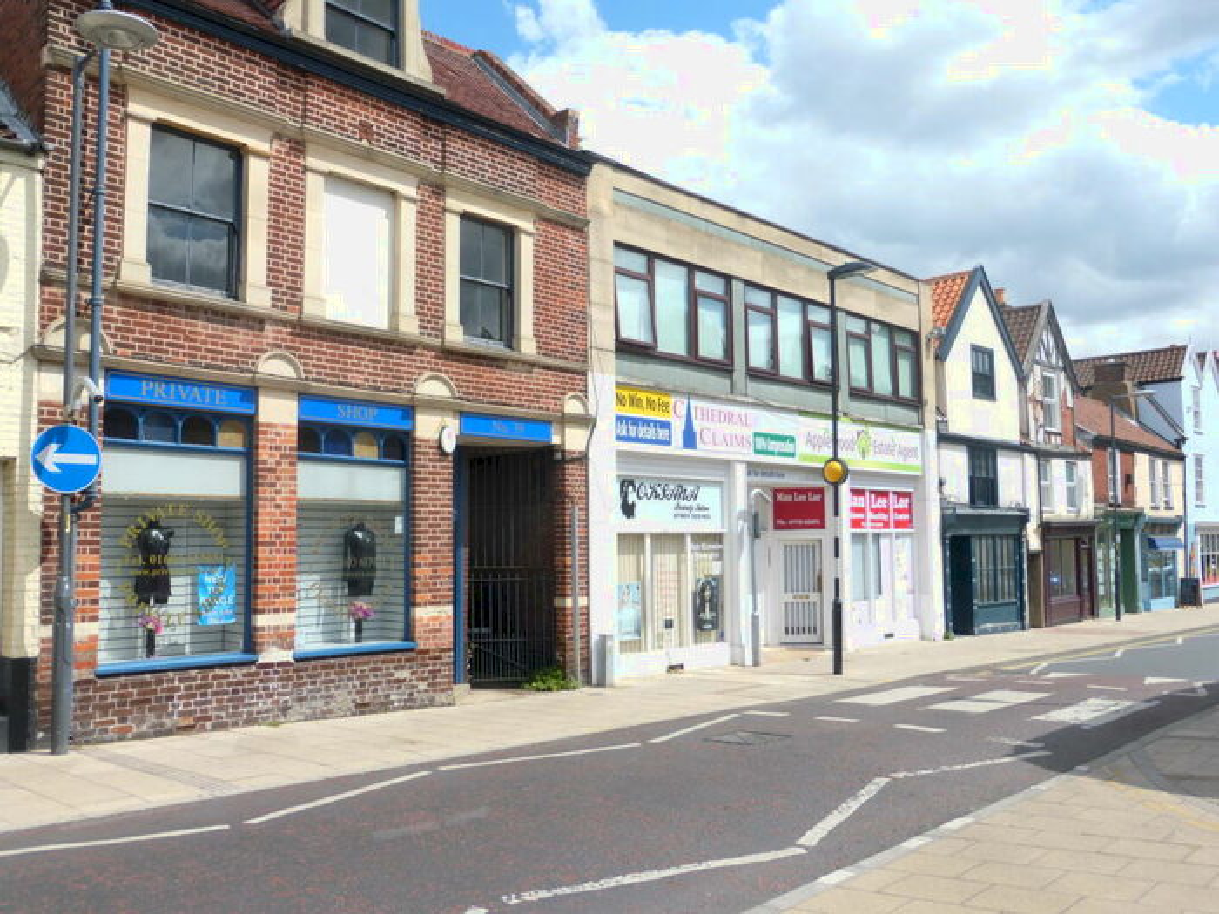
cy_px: 457
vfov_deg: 46.8
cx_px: 610
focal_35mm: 30
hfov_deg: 60.0
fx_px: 1056
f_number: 4
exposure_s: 1/800
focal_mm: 5.4
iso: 100
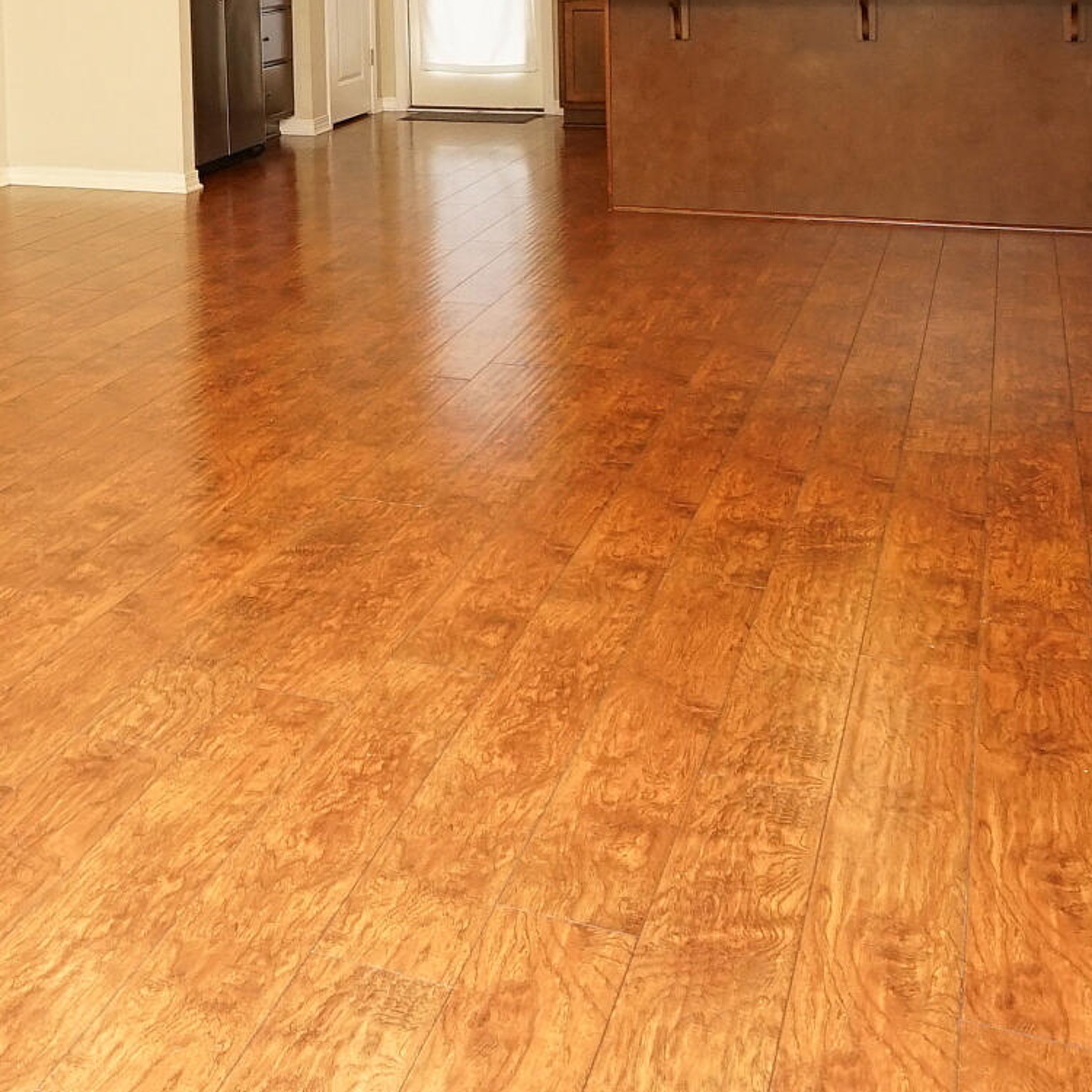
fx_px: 1820
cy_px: 8
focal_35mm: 51
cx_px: 29
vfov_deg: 31.0
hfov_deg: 31.2
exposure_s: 1/60
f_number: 4
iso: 640
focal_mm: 10
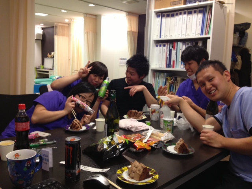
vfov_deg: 40.7
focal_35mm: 35
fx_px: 255
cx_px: 126
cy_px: 94
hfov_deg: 52.6
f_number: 2.4
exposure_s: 1/20
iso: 100
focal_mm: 4.28
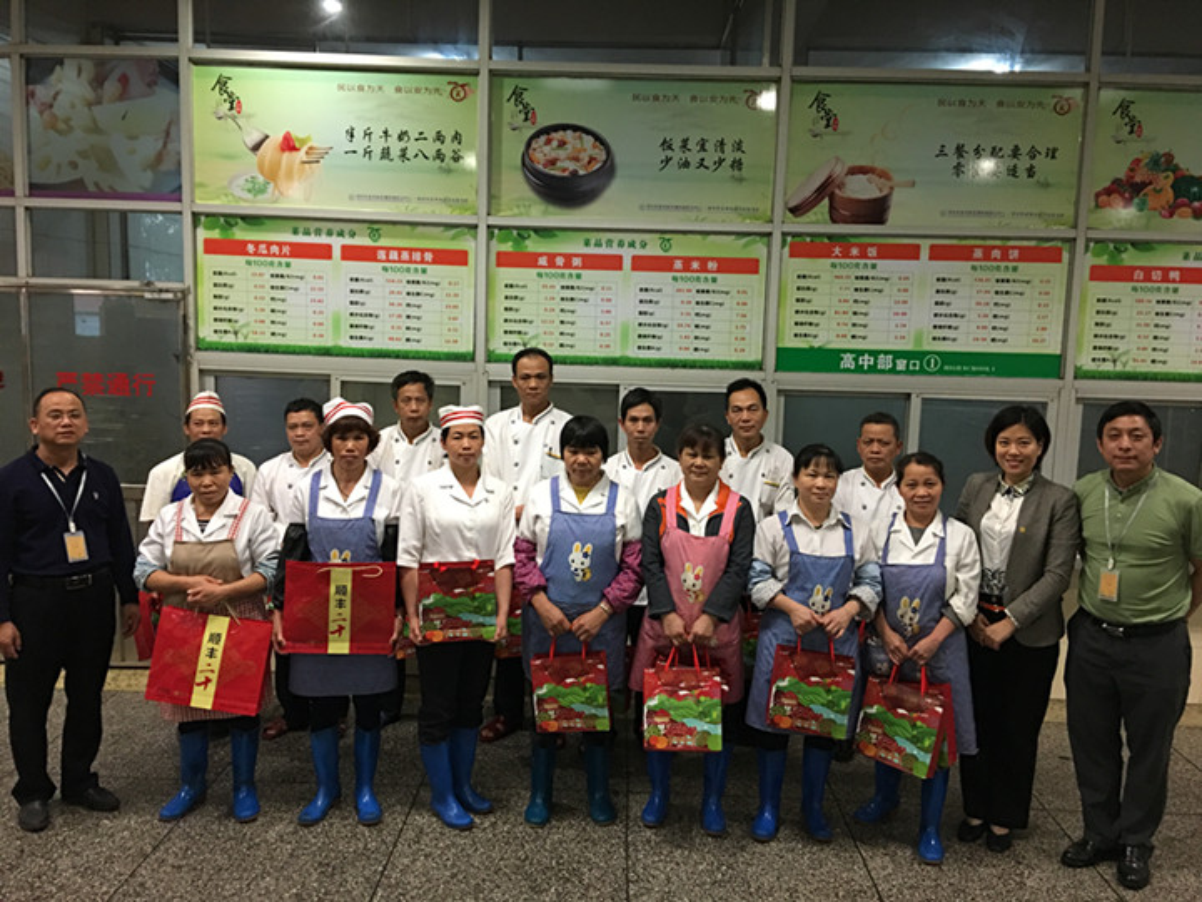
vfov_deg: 48.2
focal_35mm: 29
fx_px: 1007
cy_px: 451
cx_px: 601
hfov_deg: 61.7
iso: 80
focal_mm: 4.15
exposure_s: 1/10
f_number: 2.2
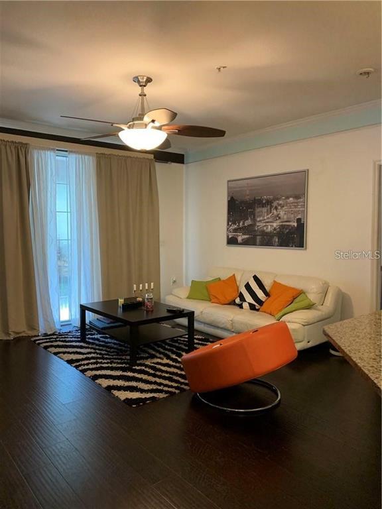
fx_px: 383
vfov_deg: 67.3
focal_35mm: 26
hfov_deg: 53.1
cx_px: 191
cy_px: 254
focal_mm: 4.25
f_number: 1.8
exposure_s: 1/40
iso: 320
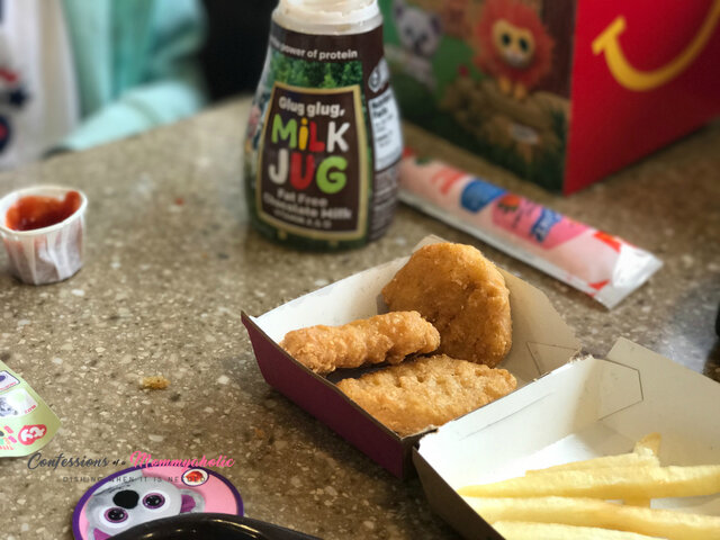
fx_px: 1186
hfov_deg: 33.8
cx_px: 360
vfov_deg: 25.7
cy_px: 270
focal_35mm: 57
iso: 100
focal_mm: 6.6
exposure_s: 1/60
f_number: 2.8
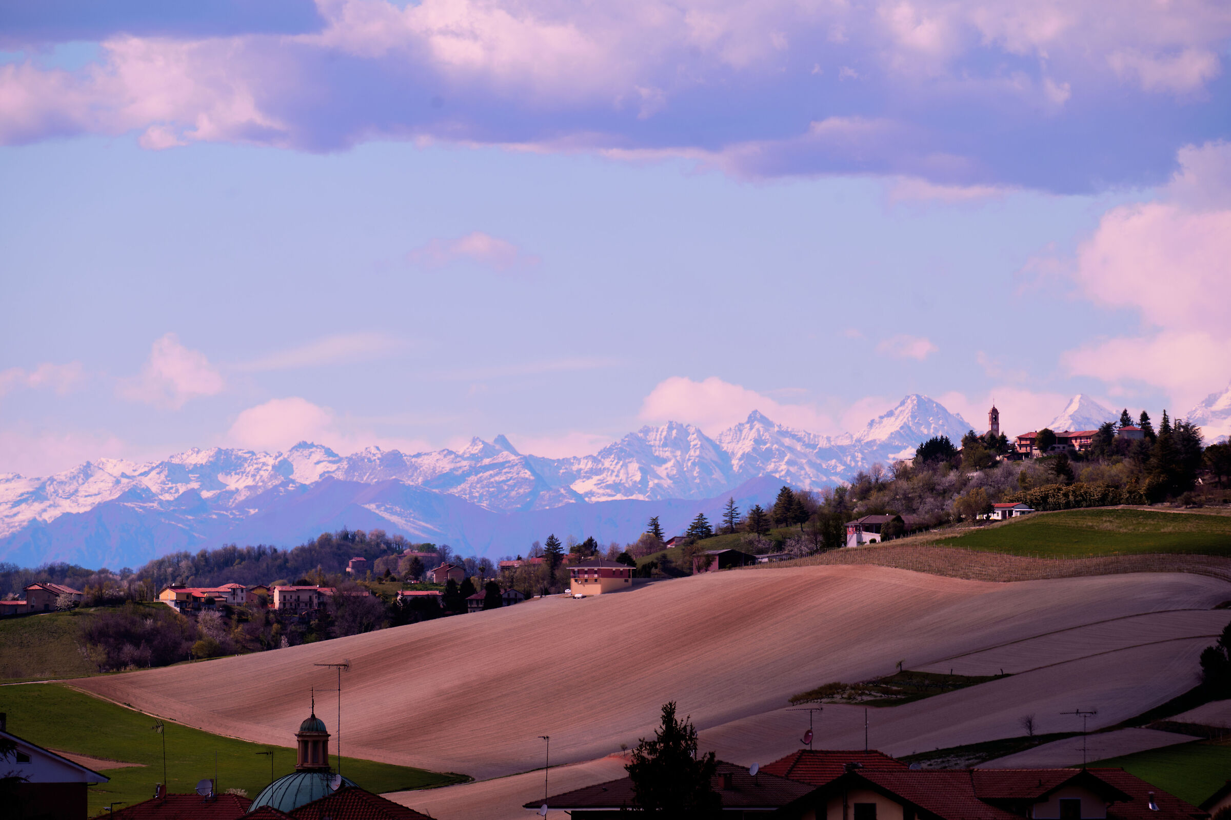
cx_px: 616
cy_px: 410
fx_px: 10256
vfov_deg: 4.6
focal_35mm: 300
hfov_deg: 6.9
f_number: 7.1
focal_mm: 300
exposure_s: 1/800
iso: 160
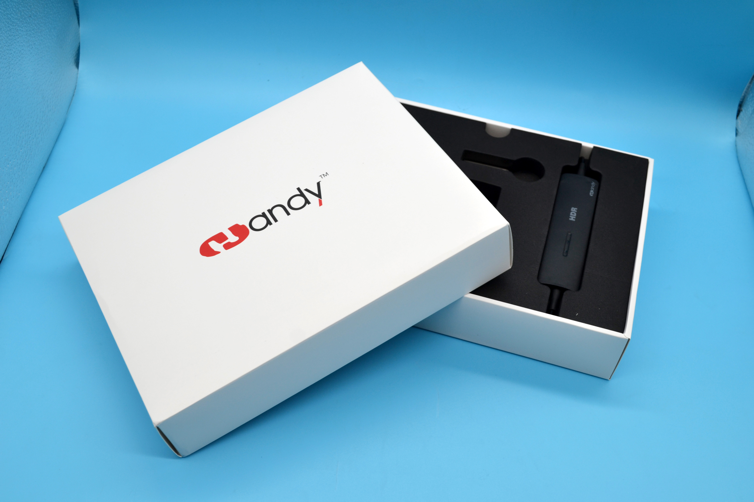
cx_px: 377
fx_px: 880
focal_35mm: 42
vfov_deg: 31.9
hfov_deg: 46.4
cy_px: 251
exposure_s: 1/160
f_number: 6.3
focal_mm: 28
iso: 100
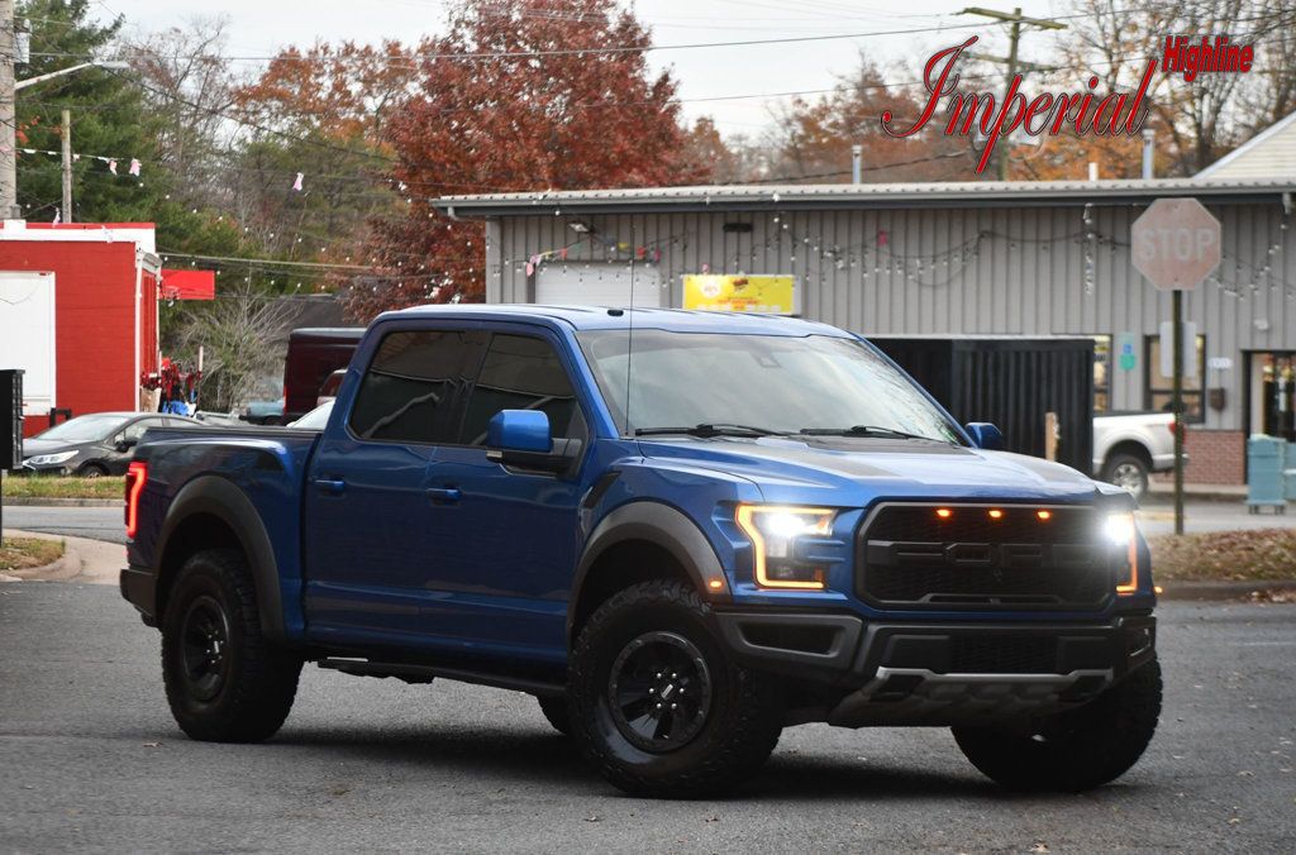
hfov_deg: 14.5
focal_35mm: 142
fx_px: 5096
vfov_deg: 9.6
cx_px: 648
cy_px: 428
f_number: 4.8
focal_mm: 95
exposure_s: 1/160
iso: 800
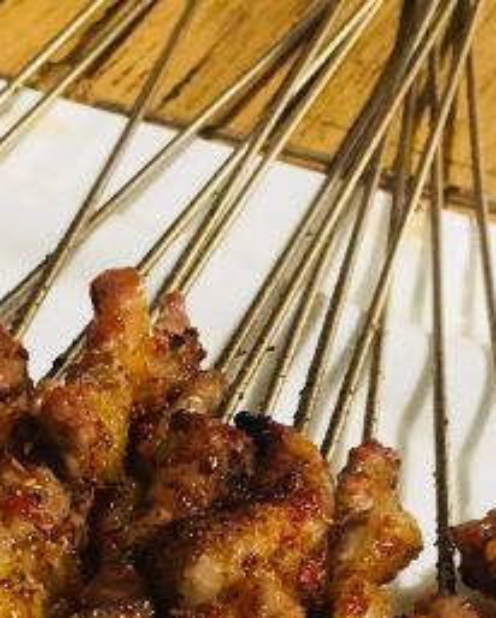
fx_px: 1411
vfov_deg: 23.0
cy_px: 707
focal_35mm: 77
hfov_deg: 19.8
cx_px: 150
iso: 400
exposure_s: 1/17
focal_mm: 4.15
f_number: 2.2
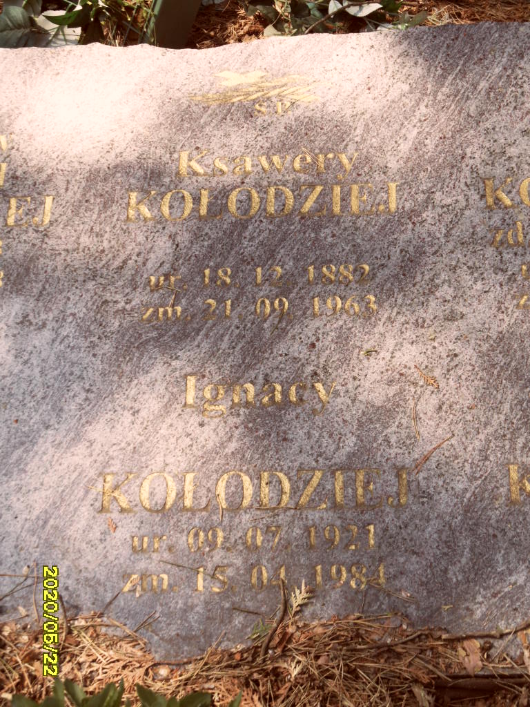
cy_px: 354
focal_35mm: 60
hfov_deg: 24.4
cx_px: 265
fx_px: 1225
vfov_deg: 32.2
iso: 100
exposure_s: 1/125
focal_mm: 10.3
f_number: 4
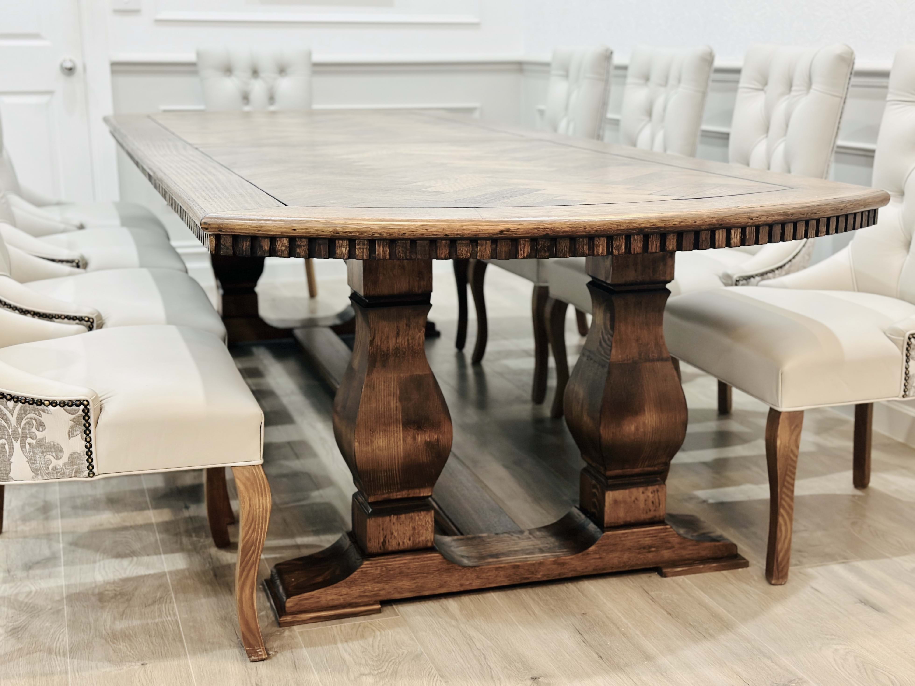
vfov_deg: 30.3
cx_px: 458
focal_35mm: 48
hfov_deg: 39.7
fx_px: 1269
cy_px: 343
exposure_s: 1/50
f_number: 1.78
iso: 160
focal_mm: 6.86
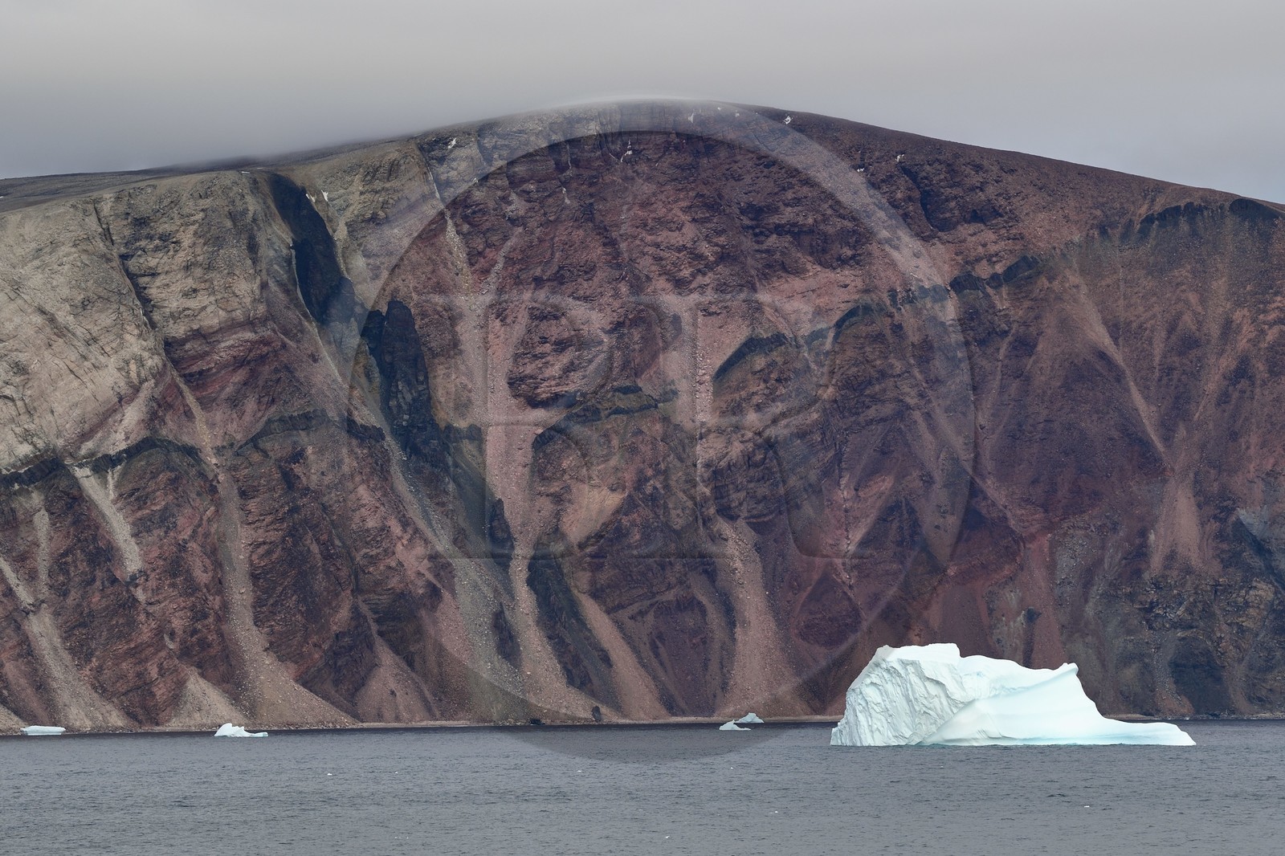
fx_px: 6602
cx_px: 642
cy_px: 428
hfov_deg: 11.1
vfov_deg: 7.4
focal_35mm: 185
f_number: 9
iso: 200
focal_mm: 185
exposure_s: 1/250
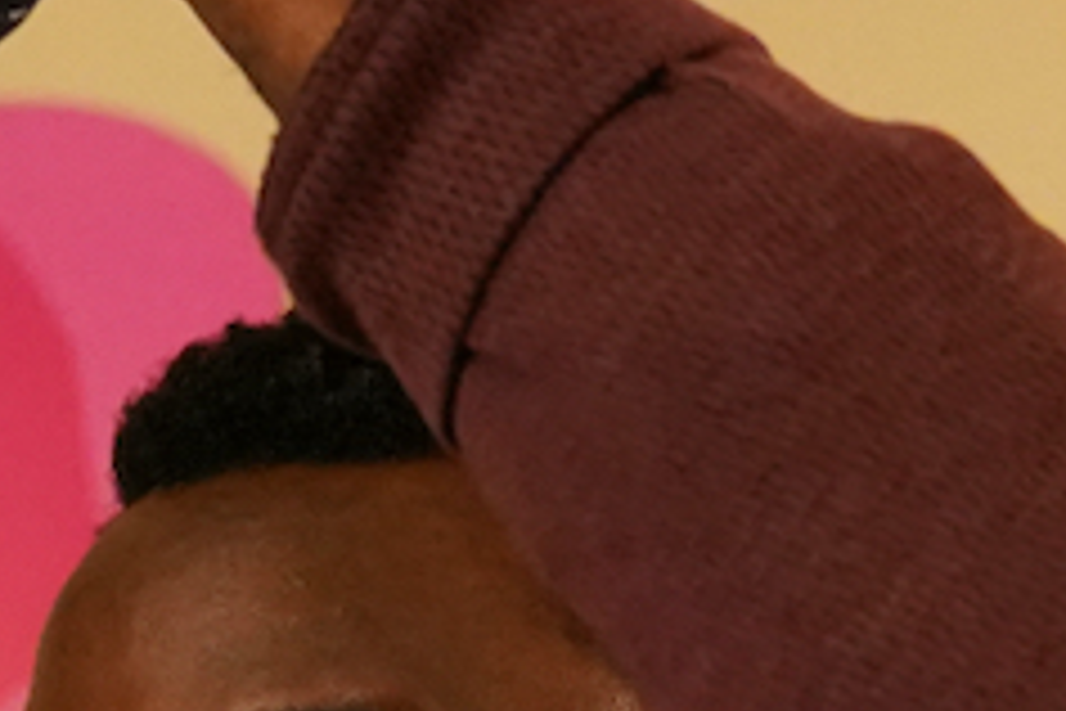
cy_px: 1071
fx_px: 8616
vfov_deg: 4.7
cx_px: 693
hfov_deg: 7.1
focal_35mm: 291
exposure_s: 1/125
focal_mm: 46
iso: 6400
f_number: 3.2
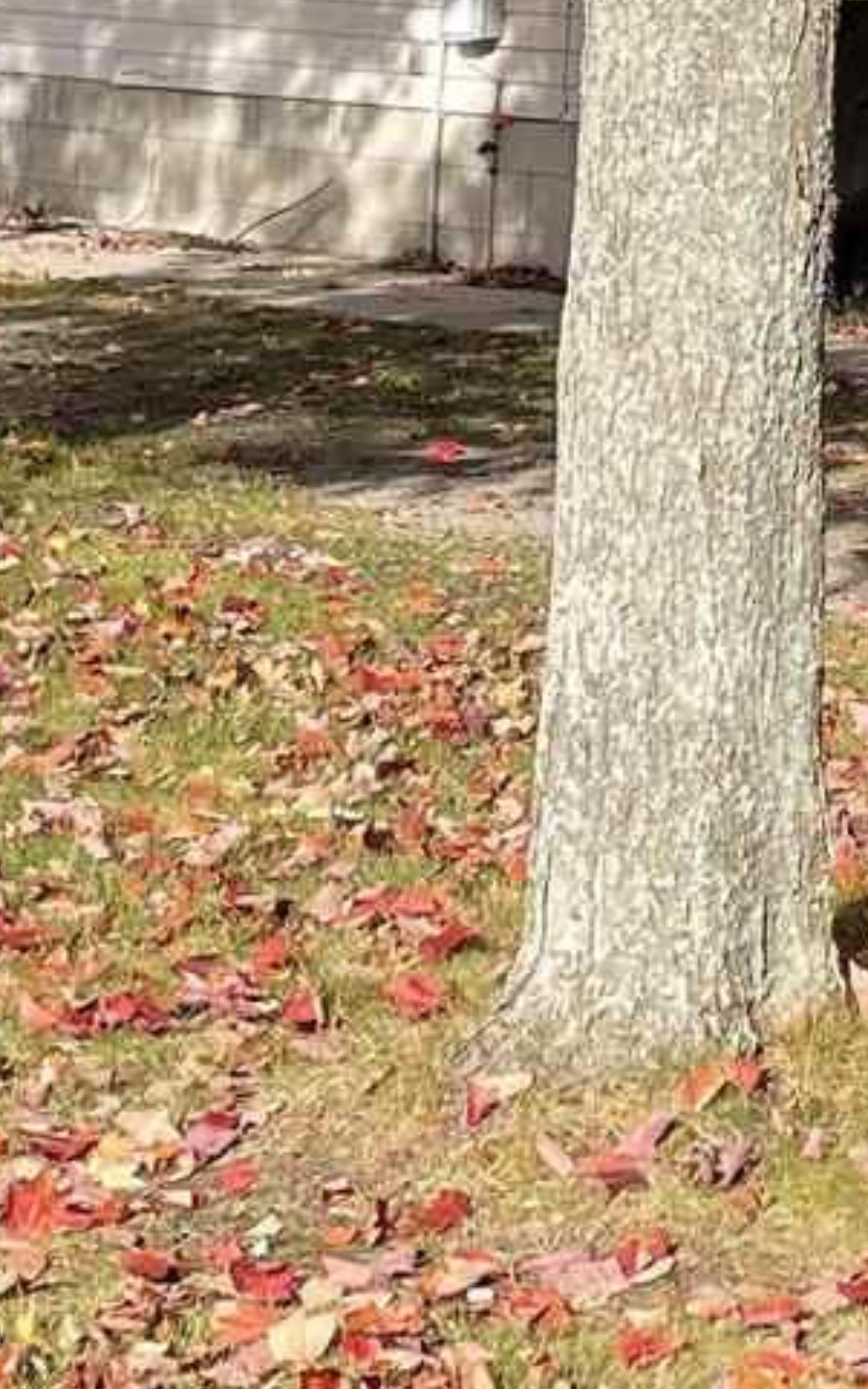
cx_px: 1344
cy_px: -367
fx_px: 4992
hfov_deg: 9.6
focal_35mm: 132
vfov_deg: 15.2
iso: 32
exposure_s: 1/1195
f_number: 1.6
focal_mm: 4.2
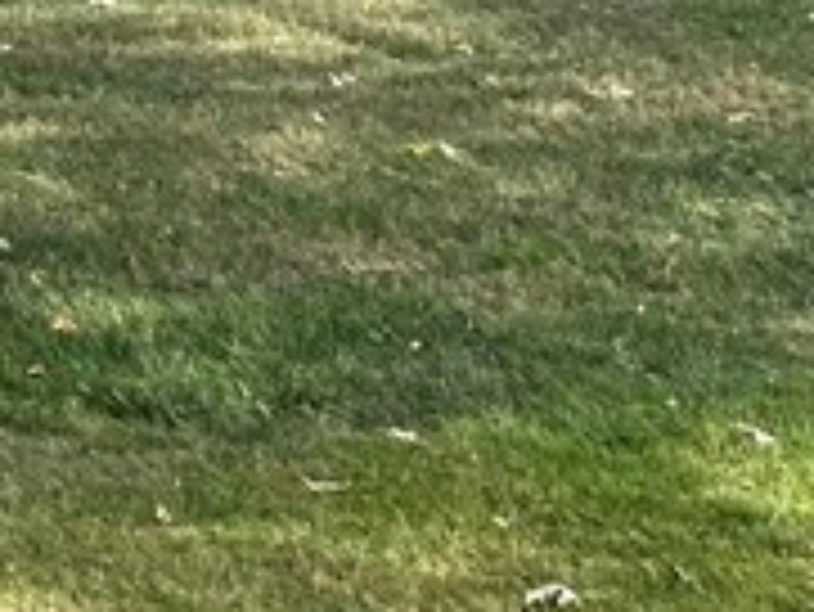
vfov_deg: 9.2
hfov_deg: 12.4
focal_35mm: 147
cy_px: -778
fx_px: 3459
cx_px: -576
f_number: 1.5
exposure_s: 1/1361
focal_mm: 5.7
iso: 50
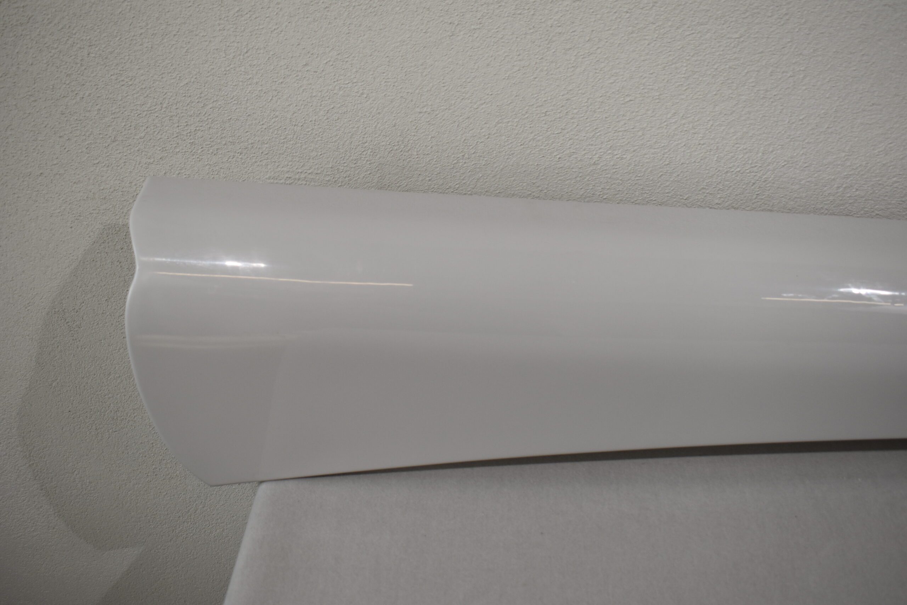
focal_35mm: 38
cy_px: 302
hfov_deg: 51.3
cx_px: 454
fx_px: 945
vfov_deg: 35.5
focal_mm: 25
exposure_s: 1/250
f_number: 5
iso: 400
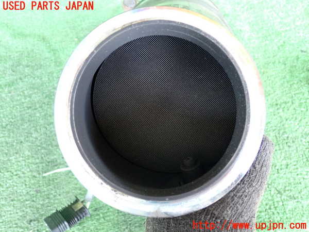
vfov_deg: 39.7
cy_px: 116
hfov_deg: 51.4
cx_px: 154
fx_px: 321
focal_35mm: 36
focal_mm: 6.37
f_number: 2.5
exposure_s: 1/125
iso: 1250
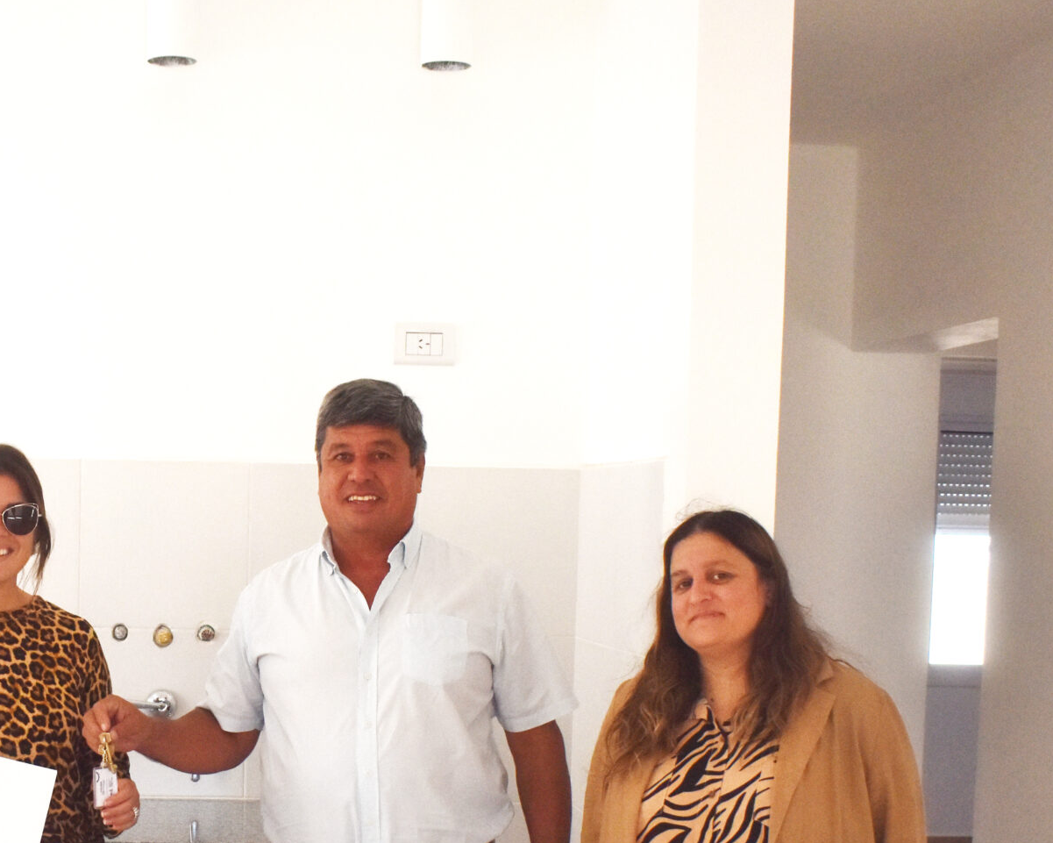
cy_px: 712
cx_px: 207
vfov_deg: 22.7
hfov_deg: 28.1
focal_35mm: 66
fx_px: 2057
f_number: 4
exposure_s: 1/1250
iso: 720
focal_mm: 22
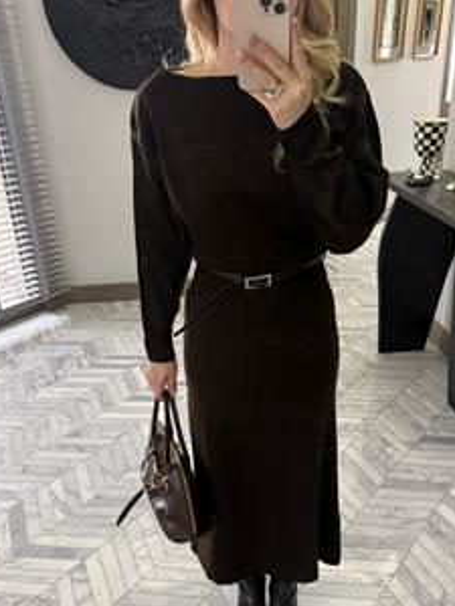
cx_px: 245
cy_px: 370
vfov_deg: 56.3
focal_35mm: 32
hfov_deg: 44.1
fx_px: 561
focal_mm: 6.76
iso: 400
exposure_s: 1/60
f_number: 1.78
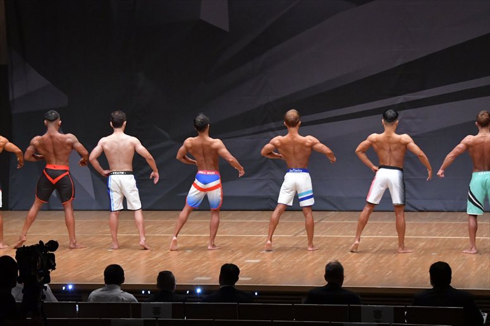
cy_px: 163
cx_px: 245
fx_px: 1837
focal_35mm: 135
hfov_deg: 15.2
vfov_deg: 10.2
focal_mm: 90
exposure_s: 1/400
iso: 6400
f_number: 5.6
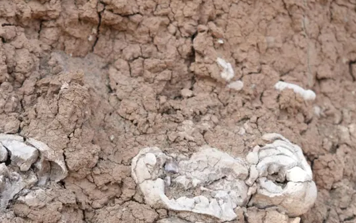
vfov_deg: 31.6
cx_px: 109
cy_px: 158
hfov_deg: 48.2
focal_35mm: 40
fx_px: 388
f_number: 6.3
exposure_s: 1/400
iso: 100
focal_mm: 24
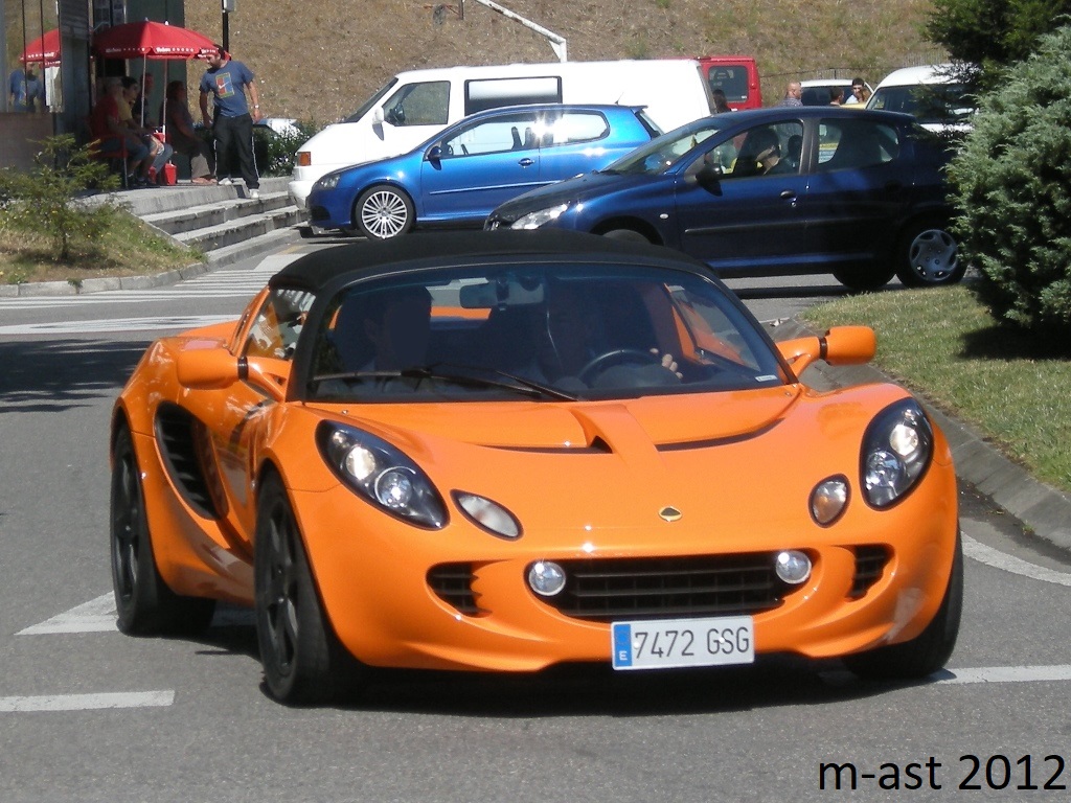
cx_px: 536
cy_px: 402
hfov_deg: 22.5
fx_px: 2692
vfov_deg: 17.0
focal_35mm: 87
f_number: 4.3
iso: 64
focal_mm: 18.6
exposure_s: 1/641
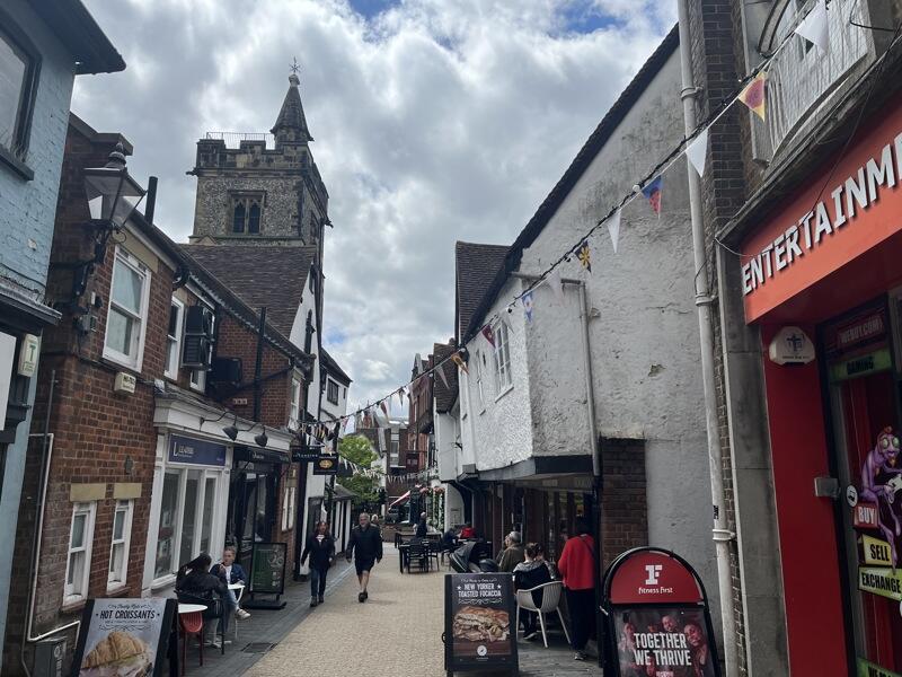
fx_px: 677
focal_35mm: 26
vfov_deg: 53.1
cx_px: 451
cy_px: 338
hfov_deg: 67.3
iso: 50
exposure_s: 1/6173
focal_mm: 5.1
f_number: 1.6
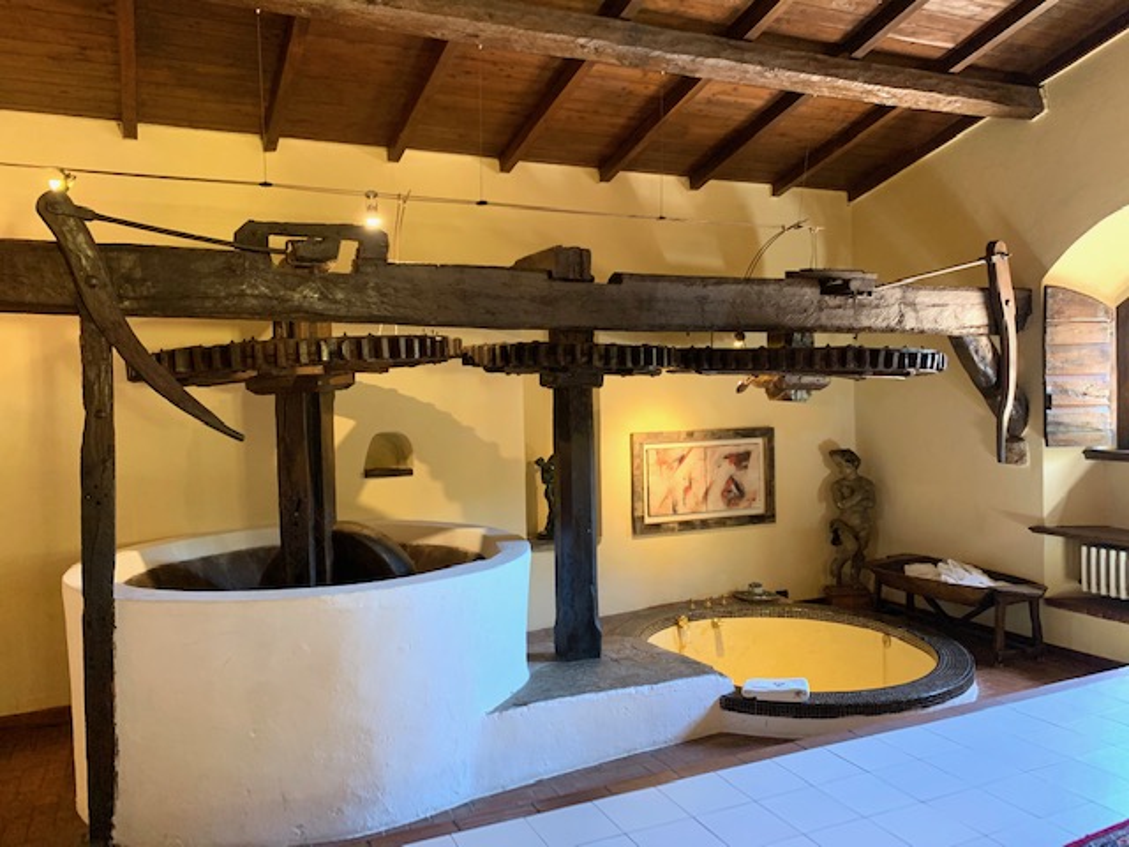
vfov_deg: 53.1
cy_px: 424
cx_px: 564
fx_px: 848
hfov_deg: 67.3
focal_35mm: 26
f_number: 1.8
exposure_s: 1/33
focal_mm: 4.25
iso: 320
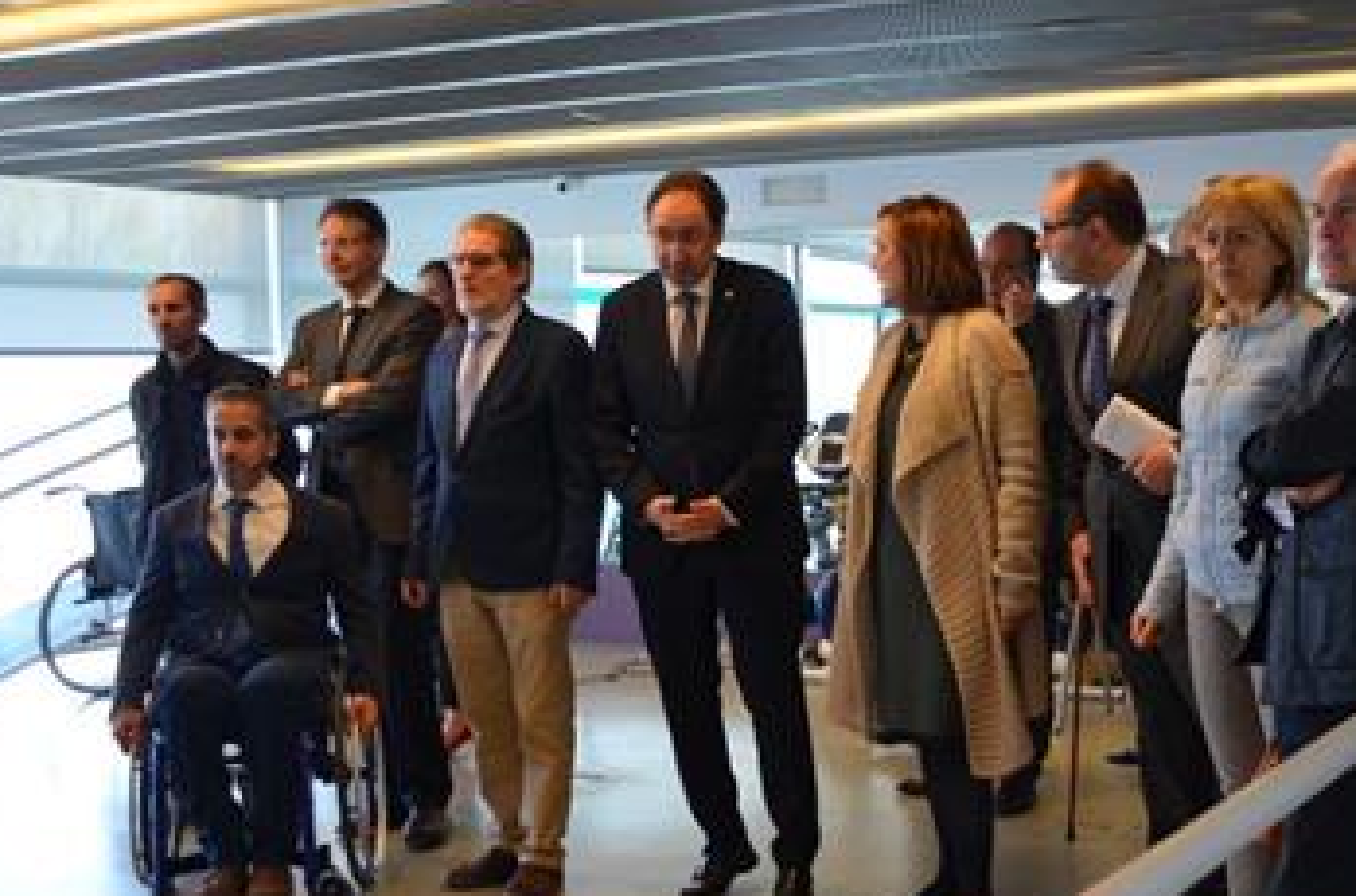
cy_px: 551
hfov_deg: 37.2
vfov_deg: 25.3
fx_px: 1991
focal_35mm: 53
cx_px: 908
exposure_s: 1/60
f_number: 4
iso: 400
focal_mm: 24
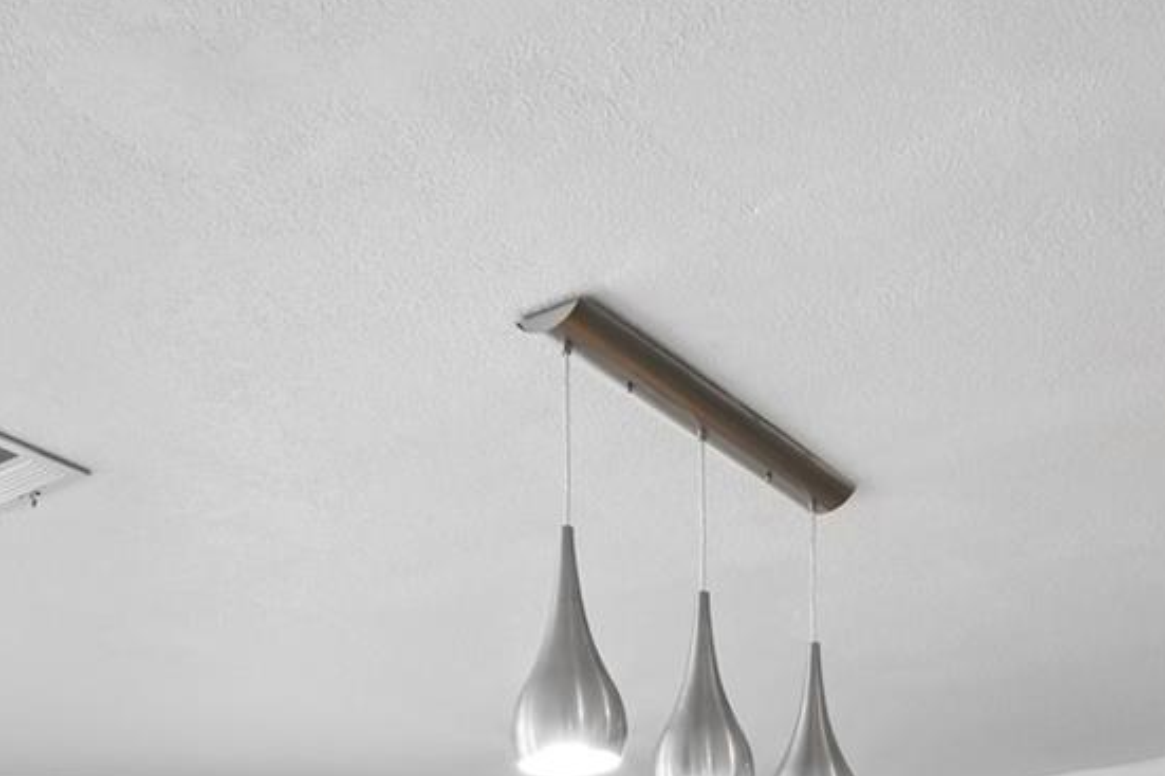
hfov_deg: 37.8
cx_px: 385
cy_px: 1222
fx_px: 1682
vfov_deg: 21.1
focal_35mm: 52
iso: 200
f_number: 14
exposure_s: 1/6
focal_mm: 14
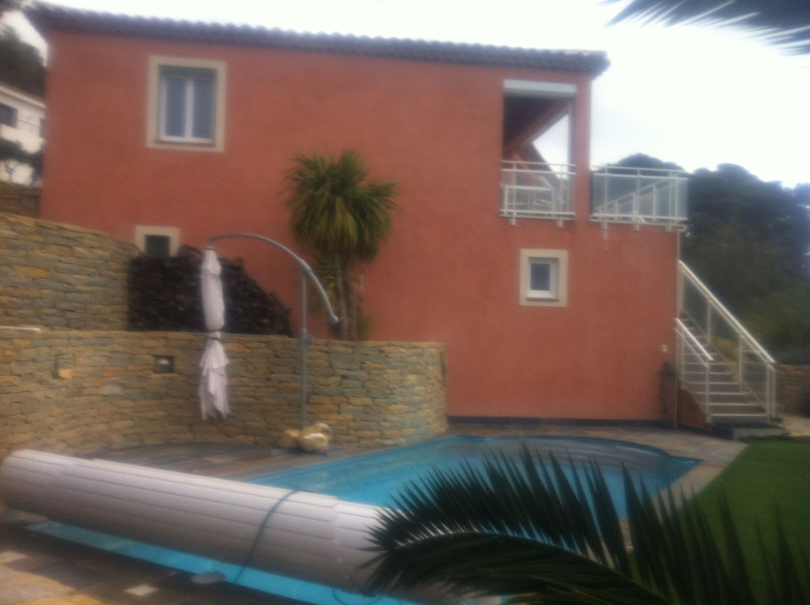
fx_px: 818
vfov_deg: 40.6
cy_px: 302
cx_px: 405
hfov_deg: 52.7
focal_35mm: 35
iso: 80
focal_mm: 3.85
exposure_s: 1/794
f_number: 2.8
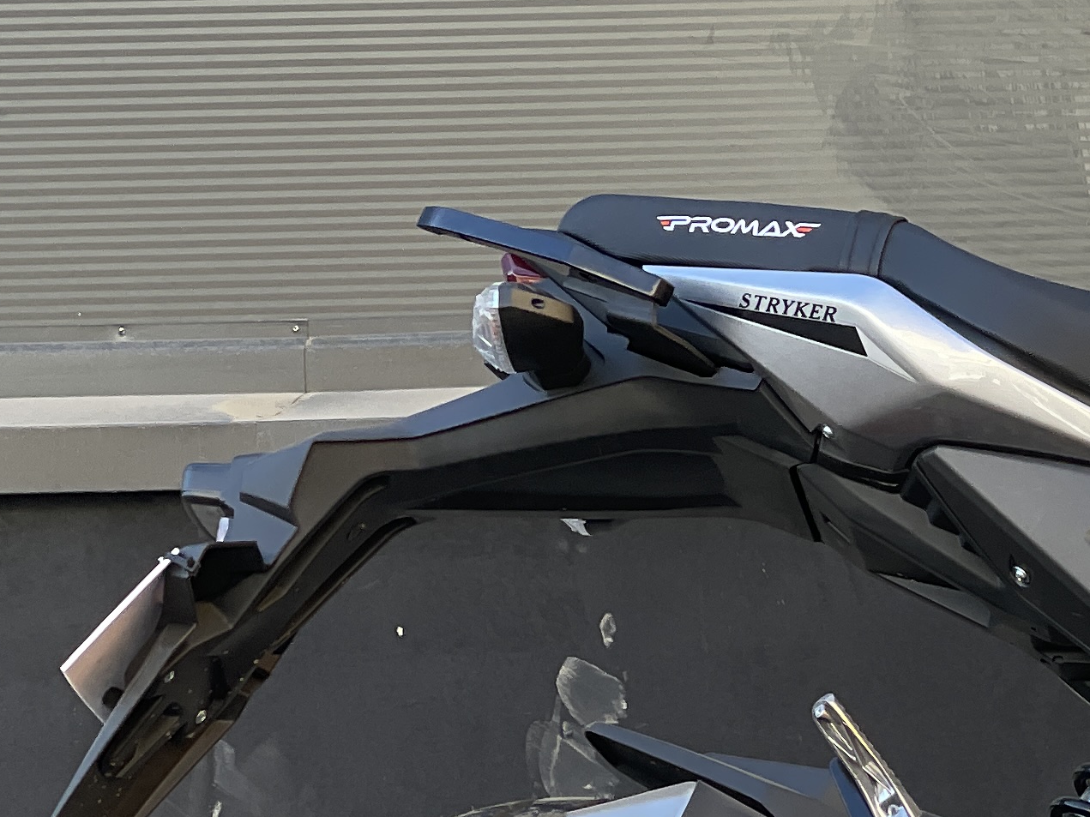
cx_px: 1455
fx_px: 5195
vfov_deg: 9.0
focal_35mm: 165
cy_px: 594
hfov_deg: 11.6
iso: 25
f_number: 2
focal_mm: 6
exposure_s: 1/122
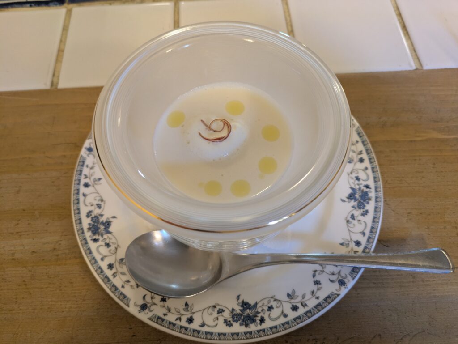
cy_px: 172
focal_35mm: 25
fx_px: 331
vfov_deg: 54.9
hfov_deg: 69.4
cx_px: 229
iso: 505
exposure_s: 1/33.3
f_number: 1.89
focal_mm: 5.43
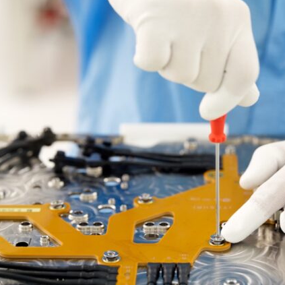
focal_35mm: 126
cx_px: 212
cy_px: 142
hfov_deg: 13.8
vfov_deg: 13.8
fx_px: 1174
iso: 320
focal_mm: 98
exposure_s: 1/50
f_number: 4.5
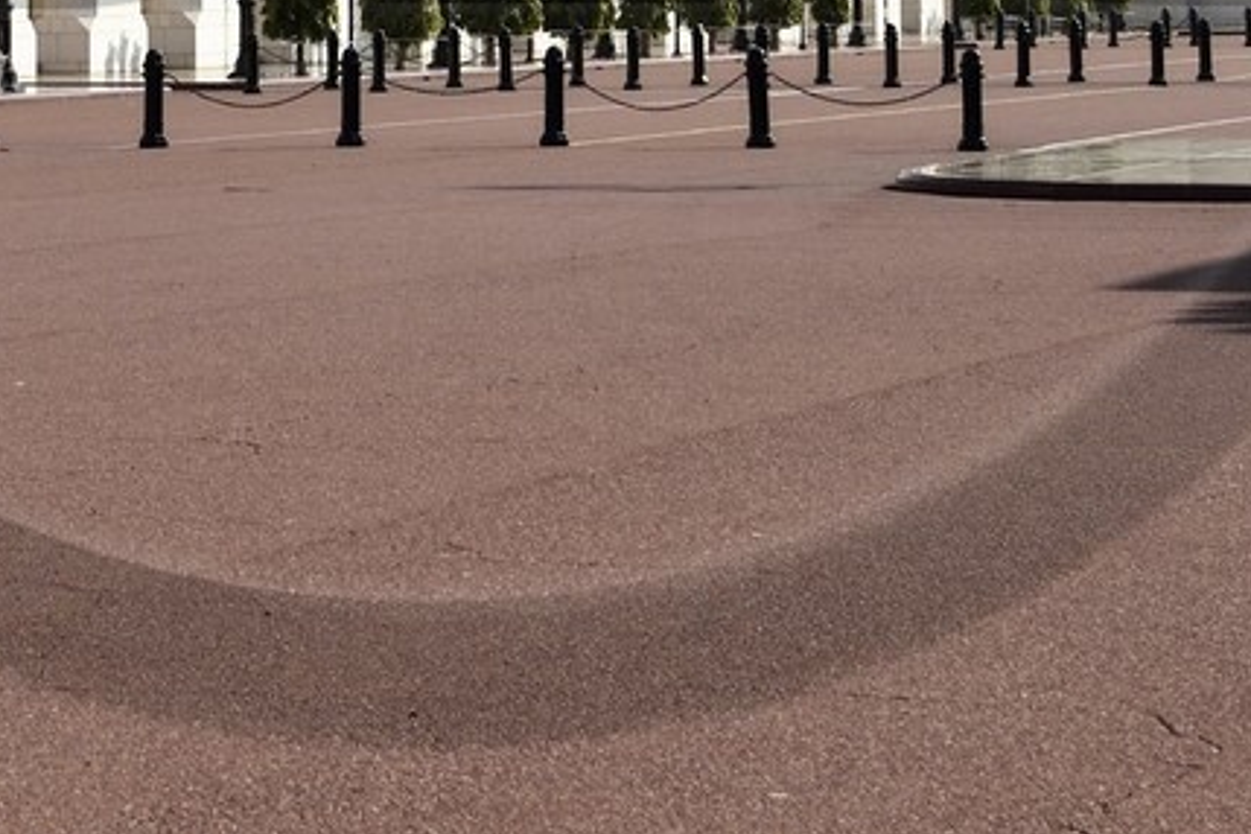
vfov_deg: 8.2
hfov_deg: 12.5
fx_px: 5699
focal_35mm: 164
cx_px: 429
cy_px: -471
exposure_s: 1/800
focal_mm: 44
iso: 200
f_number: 8
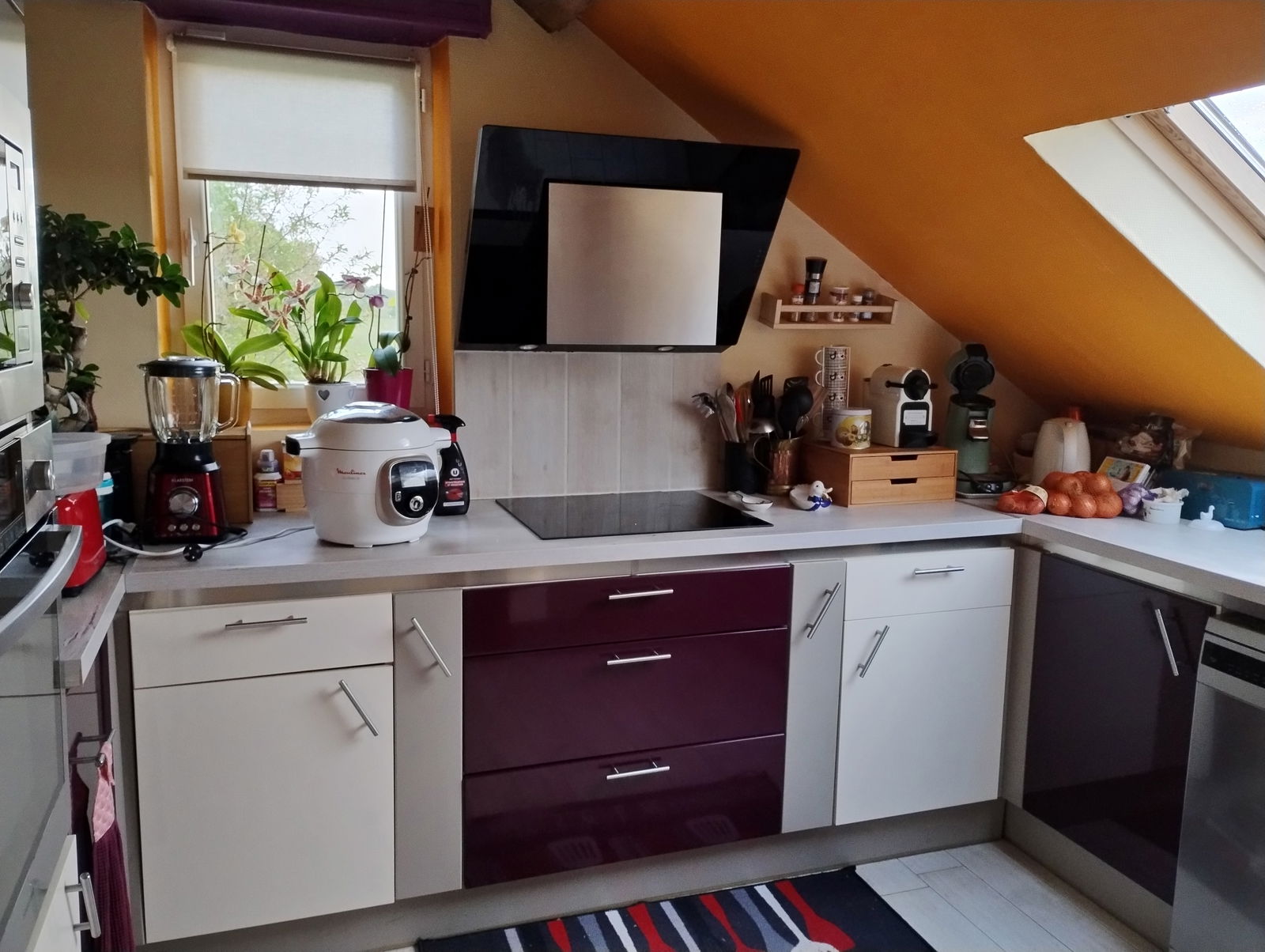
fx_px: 1024
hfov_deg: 63.4
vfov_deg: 49.8
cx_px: 632
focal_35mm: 28
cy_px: 476
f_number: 1.8
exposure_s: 1/33.3
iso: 1541
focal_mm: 4.27
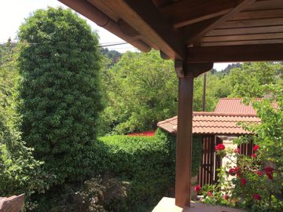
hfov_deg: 61.7
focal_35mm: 29
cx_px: 142
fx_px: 237
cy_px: 106
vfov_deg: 48.2
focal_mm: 4.15
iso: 25
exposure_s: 1/587
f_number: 2.2
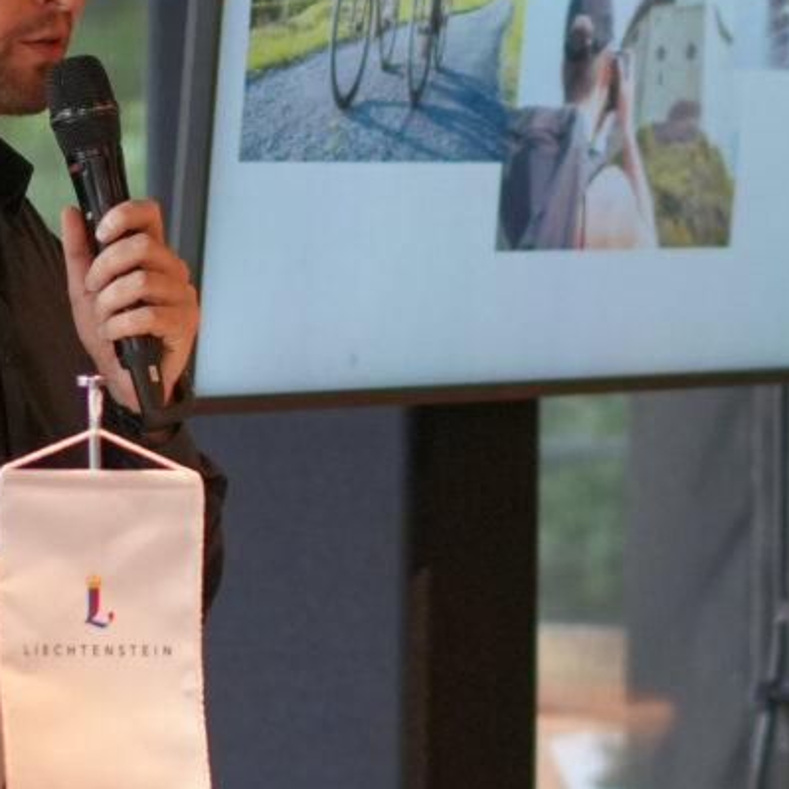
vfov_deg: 9.7
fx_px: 4644
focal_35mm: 180
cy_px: 334
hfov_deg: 9.6
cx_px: 22
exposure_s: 1/160
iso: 800
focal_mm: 55
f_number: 2
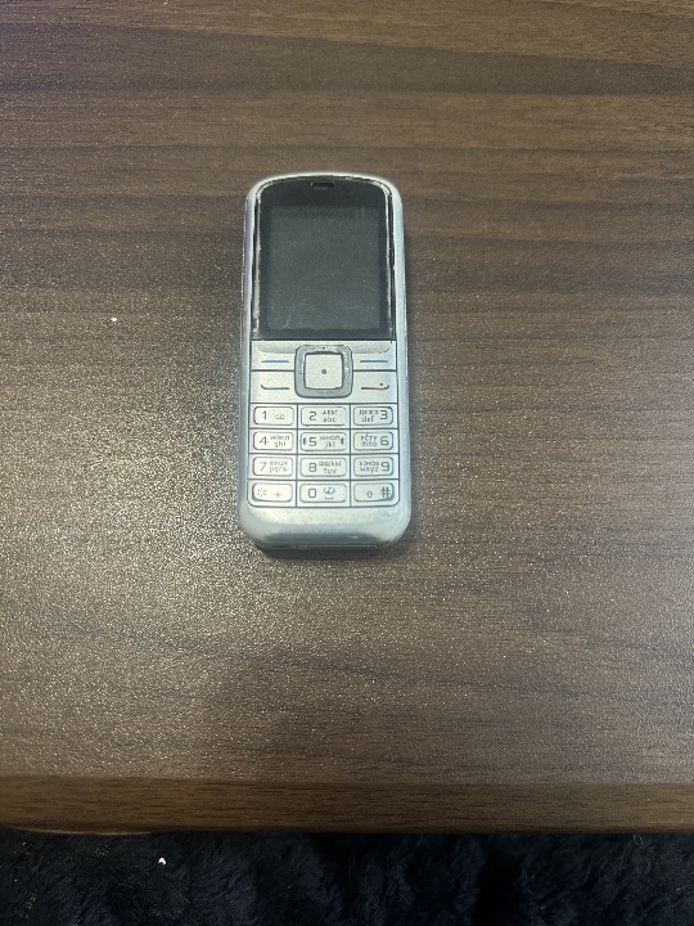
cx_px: 347
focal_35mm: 24
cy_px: 463
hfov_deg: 56.8
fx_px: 642
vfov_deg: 71.6
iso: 160
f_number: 1.78
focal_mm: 6.86
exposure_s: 1/50
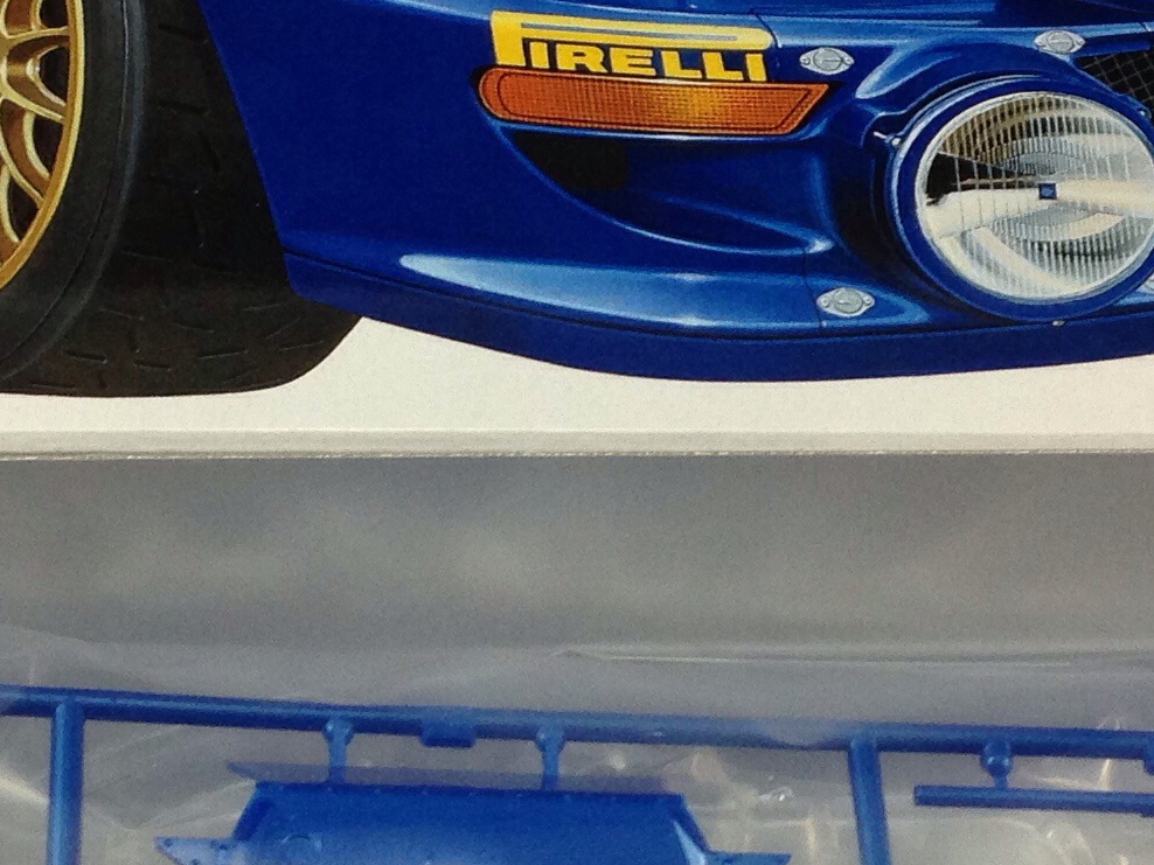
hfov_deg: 18.0
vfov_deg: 13.6
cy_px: 585
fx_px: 3634
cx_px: 456
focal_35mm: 109
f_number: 2.4
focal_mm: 4.12
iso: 100
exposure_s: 1/120
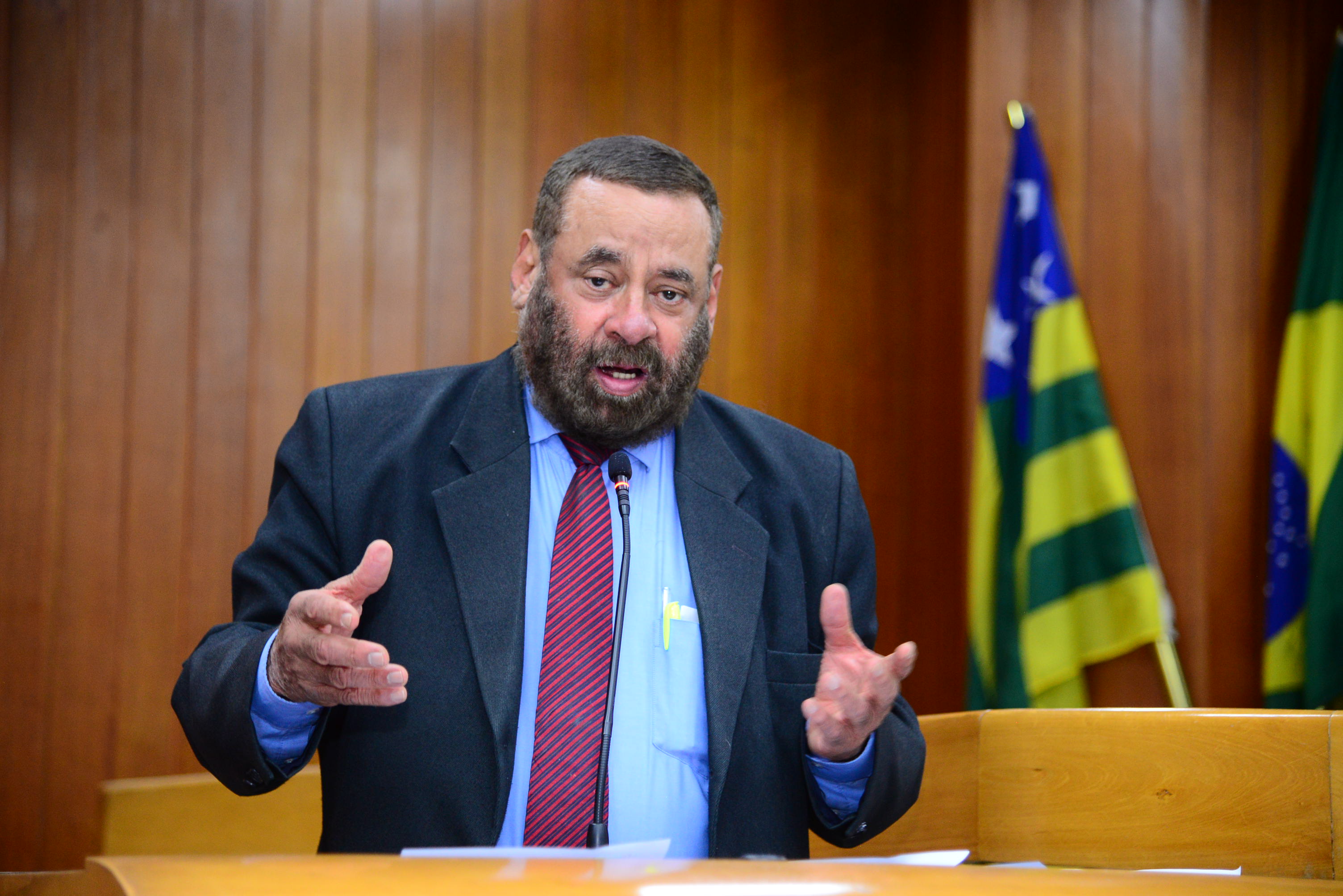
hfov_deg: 21.5
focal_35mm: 95
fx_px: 3545
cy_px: 448
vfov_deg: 14.4
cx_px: 672
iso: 2000
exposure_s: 1/60
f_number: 4
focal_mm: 95
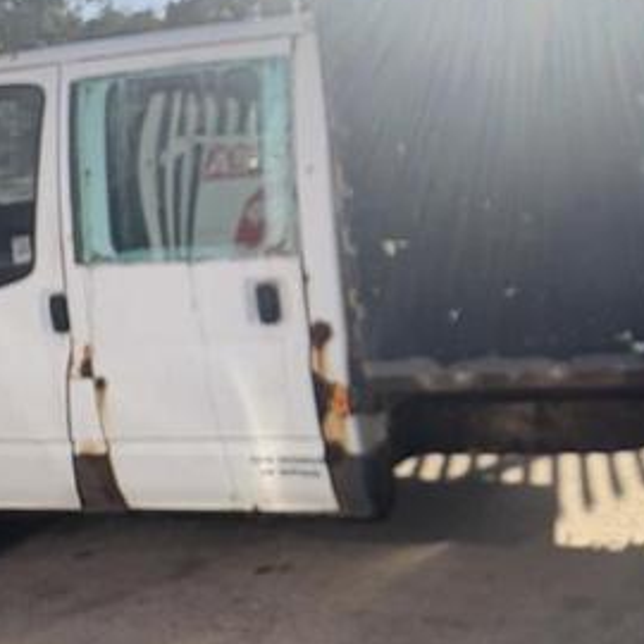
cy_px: 193
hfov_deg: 36.8
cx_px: 639
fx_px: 863
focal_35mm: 41
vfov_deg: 40.2
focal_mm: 2.22
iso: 40
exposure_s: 1/932
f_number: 2.2
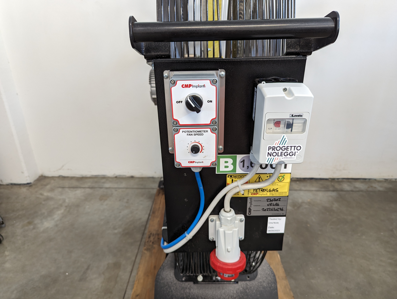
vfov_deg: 56.9
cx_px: 198
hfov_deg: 71.5
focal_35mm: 24
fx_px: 276
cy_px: 150
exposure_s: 1/23.8
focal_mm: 6.81
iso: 97
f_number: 1.85
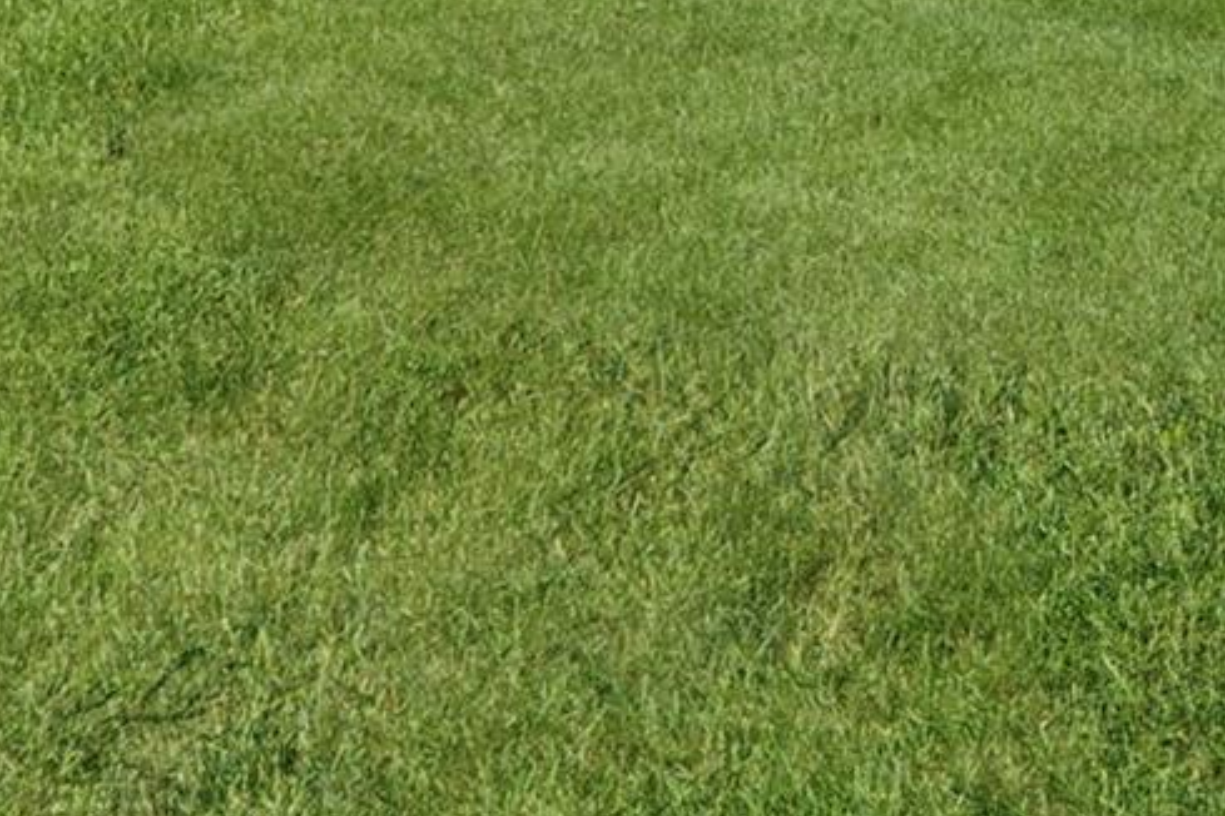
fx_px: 2280
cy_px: -865
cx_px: 1228
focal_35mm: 67
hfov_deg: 28.2
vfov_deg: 15.6
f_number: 5.6
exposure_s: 1/200
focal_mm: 16
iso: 50
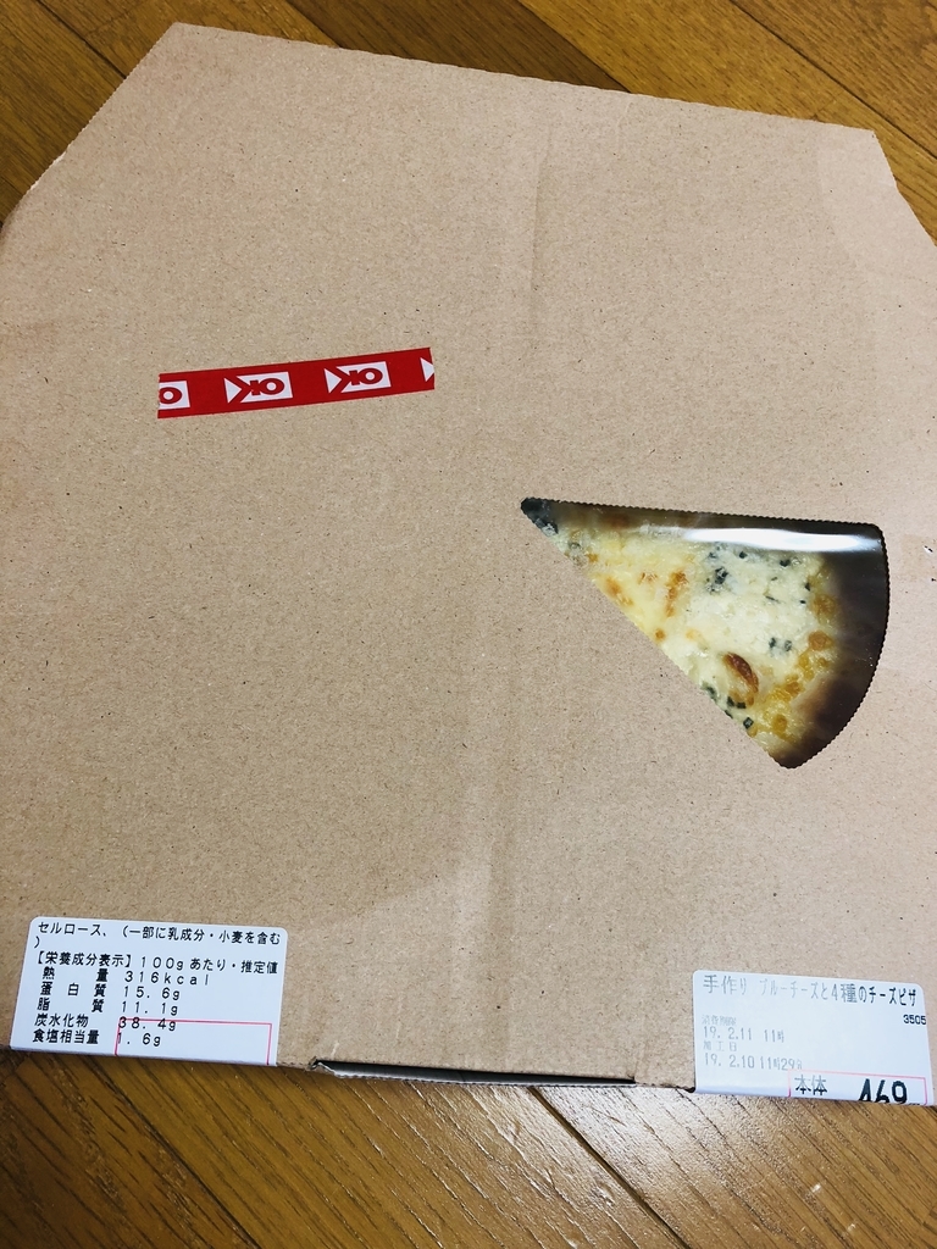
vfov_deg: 63.4
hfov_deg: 49.7
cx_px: 468
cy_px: 624
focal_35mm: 28
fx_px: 1011
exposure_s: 1/33
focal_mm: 3.99
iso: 32
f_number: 1.8
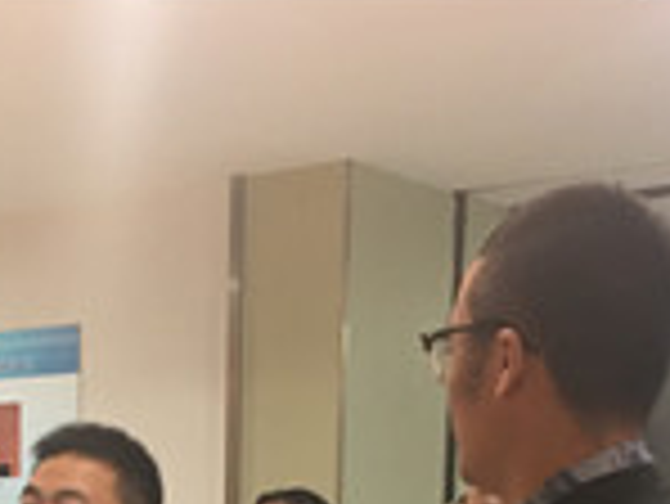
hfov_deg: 19.9
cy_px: 817
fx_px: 1879
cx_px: 85
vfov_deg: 14.0
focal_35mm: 97
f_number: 2.2
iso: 80
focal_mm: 4.15
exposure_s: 1/17
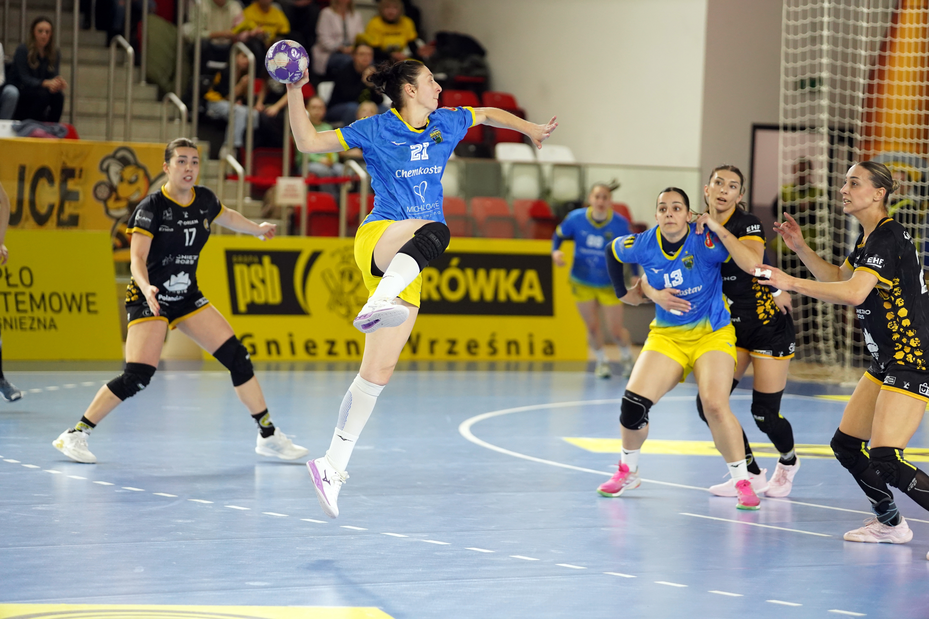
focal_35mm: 140
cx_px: 464
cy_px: 310
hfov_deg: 14.7
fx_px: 3612
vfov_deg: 9.8
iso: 4000
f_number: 2.8
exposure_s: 1/1250
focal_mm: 140
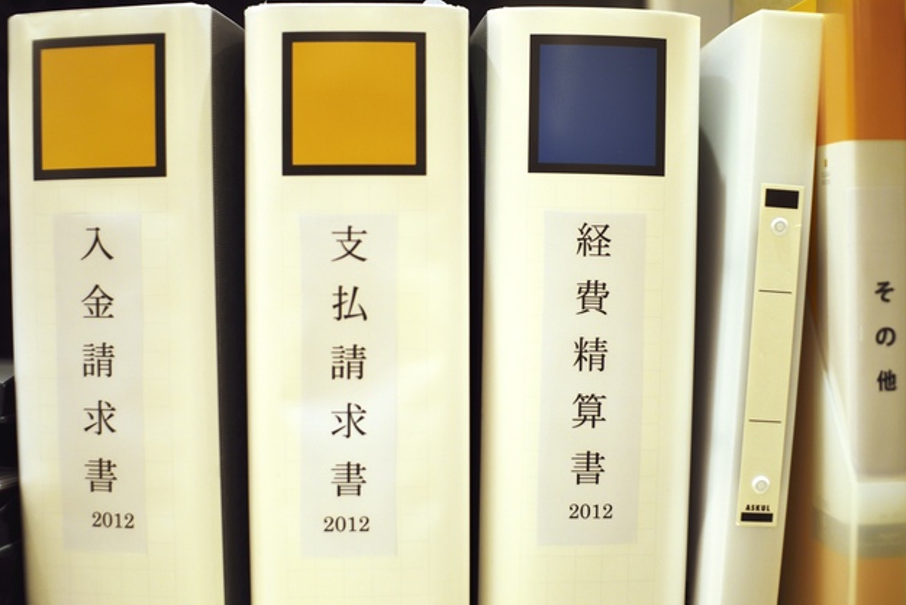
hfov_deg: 42.7
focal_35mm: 46
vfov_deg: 29.3
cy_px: 307
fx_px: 1158
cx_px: 448
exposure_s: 1/50
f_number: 1.4
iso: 100
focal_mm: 30
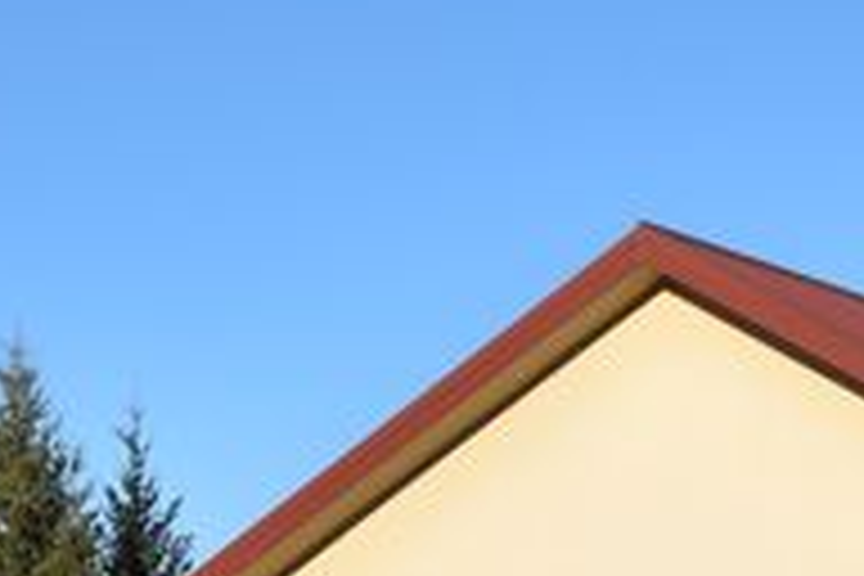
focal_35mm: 144
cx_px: 1377
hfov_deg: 13.3
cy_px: 873
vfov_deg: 9.3
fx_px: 3456
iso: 200
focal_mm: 24
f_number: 10
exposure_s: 1/400
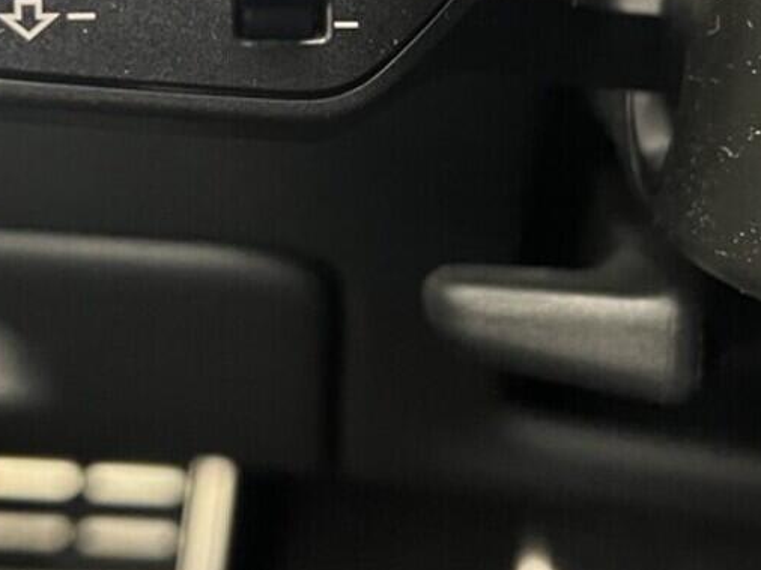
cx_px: 317
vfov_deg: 19.5
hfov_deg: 26.3
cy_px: 45
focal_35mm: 74
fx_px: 1626
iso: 500
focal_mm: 5.7
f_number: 1.5
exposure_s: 1/58
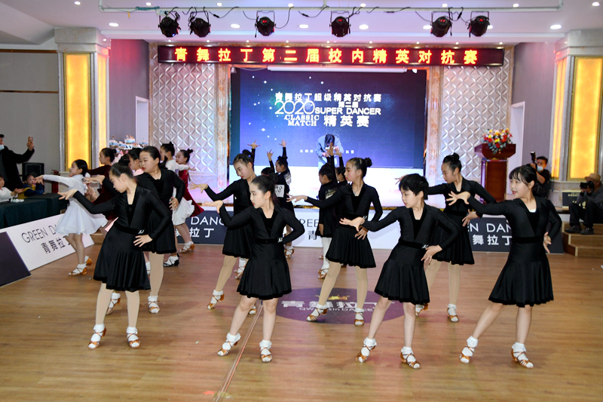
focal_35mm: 36
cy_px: 201
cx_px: 302
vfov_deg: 36.9
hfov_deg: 53.1
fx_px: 603
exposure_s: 1/60
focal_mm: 24
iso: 500
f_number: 4.5
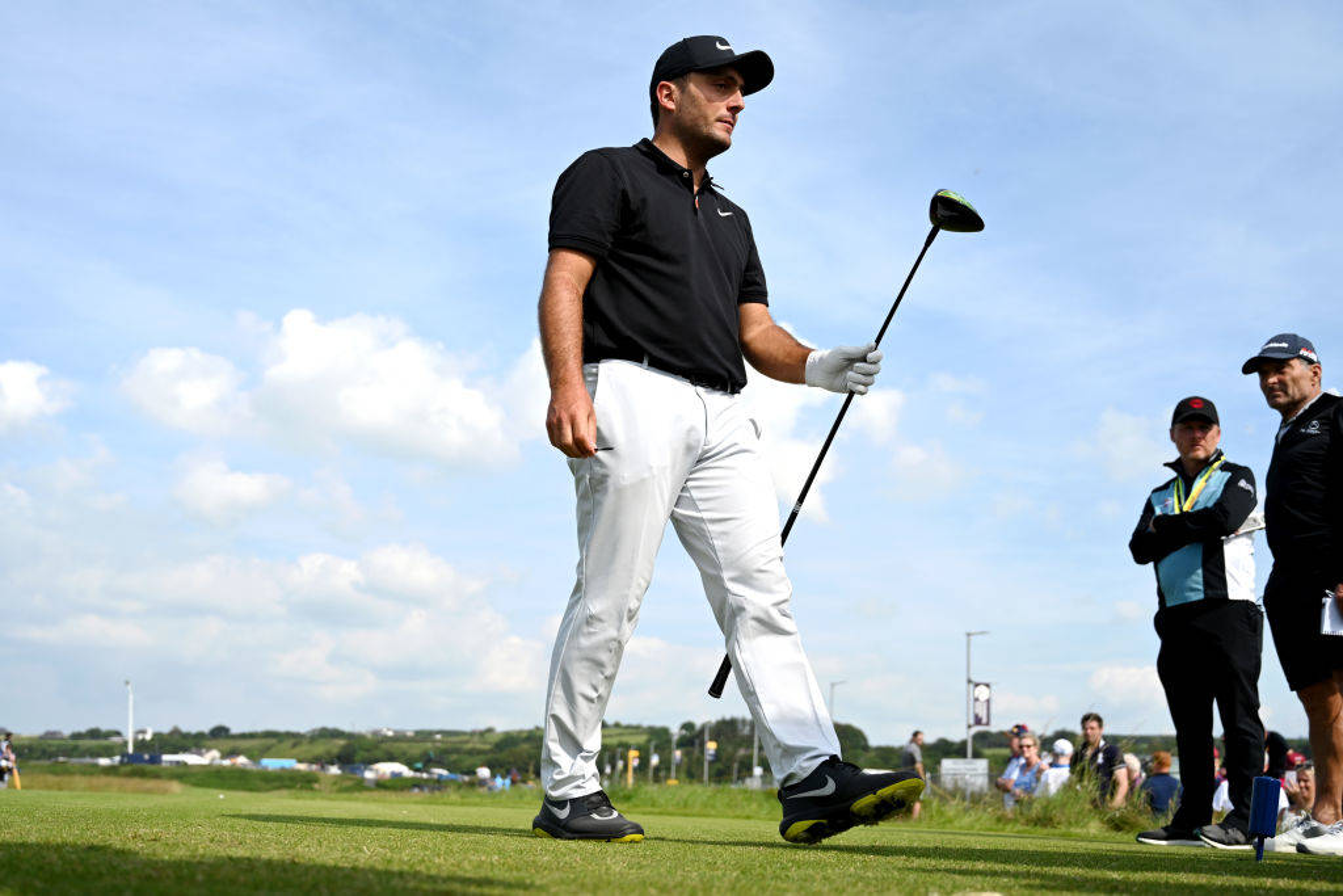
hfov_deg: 49.5
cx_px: 672
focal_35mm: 39
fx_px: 1455
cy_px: 448
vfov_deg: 34.2
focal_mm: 39
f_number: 4
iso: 200
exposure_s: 1/2000
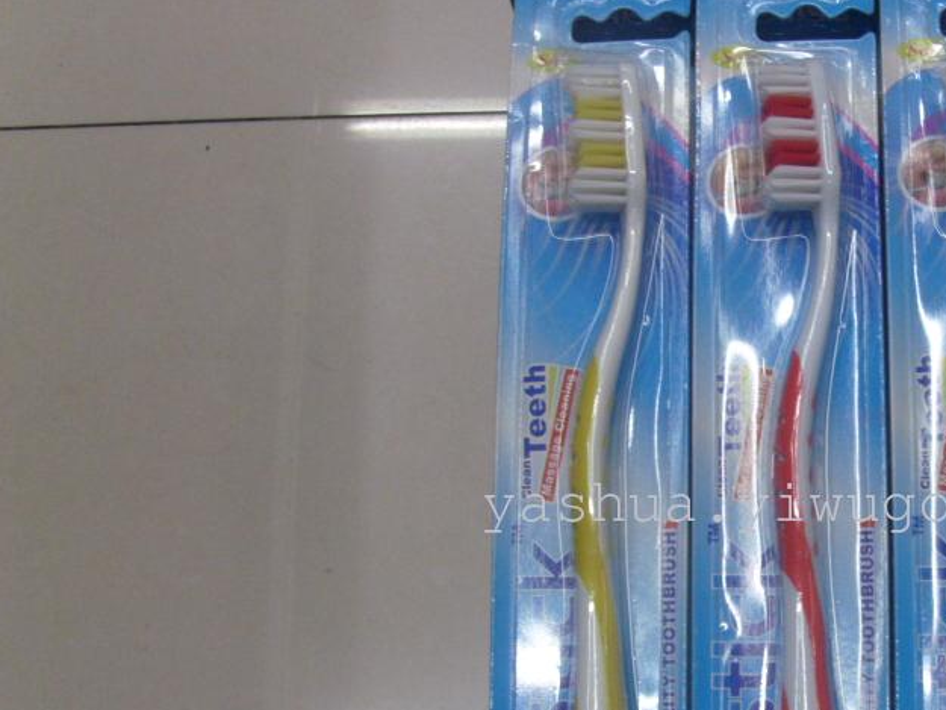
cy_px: 454
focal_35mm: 59
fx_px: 1613
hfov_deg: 31.8
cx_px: 763
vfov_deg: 24.7
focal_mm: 6
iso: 200
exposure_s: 1/30
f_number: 3.5
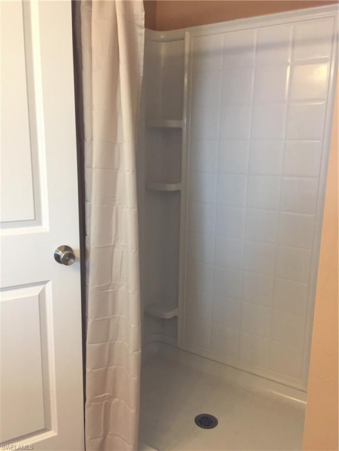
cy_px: 226
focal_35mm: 29
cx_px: 170
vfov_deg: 61.7
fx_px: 379
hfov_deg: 48.2
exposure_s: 1/30
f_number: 2.2
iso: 50
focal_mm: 4.15
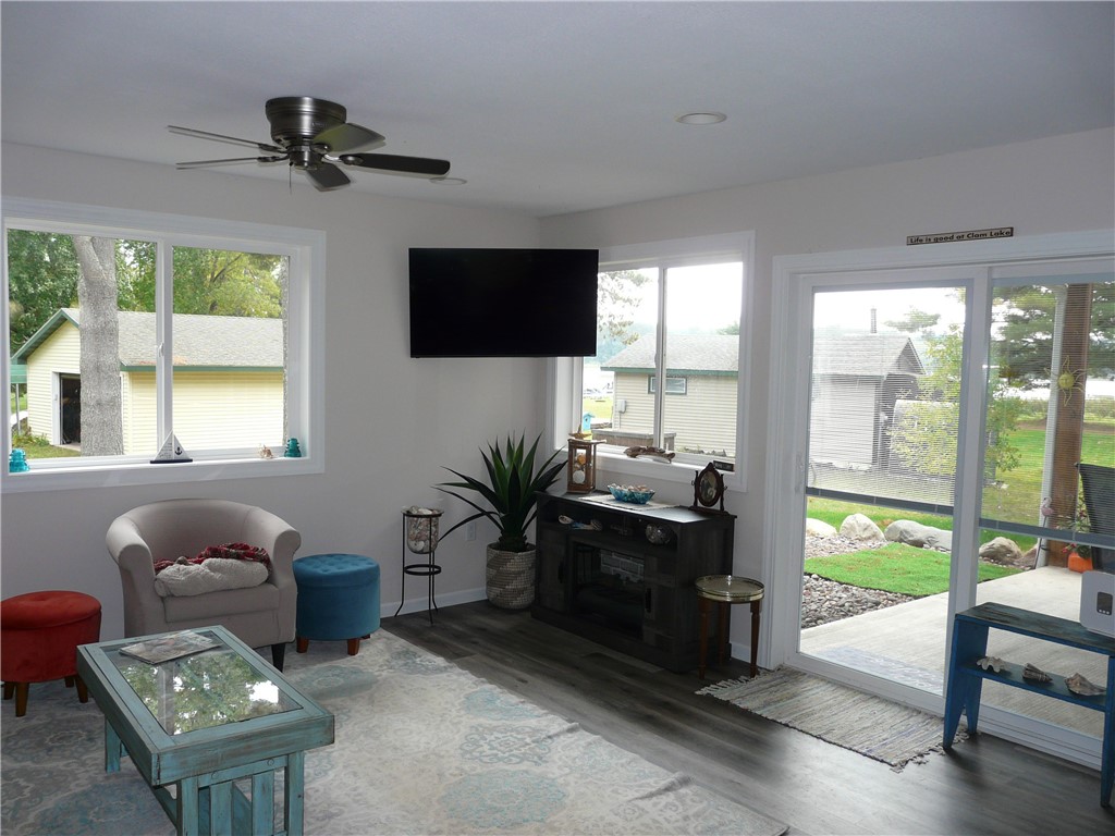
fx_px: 902
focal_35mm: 28
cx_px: 558
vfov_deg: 49.7
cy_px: 418
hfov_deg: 63.4
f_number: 2.8
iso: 100
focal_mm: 4.6
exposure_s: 1/60
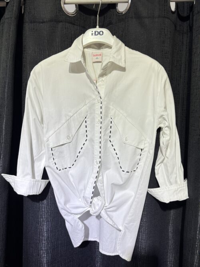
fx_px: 200
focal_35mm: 26
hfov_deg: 53.0
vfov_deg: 67.3
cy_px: 134
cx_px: 100
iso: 100
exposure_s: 1/100
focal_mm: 5.96
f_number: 1.6
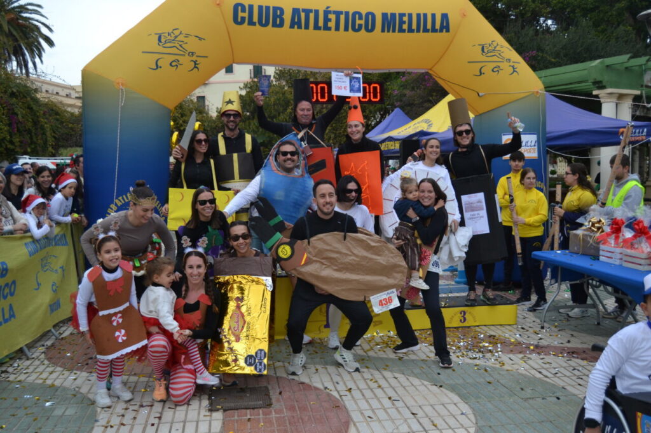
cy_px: 216
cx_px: 326
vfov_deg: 38.3
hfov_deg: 55.1
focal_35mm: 34
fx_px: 624
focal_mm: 23
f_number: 4
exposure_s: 1/800
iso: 400
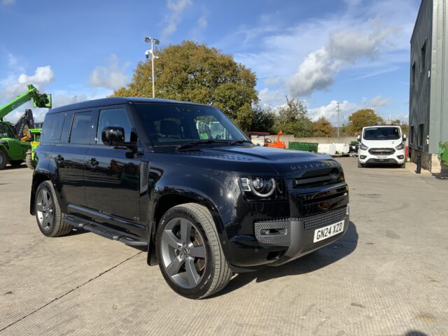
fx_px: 375
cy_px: 168
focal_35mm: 29
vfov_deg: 48.2
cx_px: 224
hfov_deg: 61.7
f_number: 1.8
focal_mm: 3
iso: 16
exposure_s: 1/1786
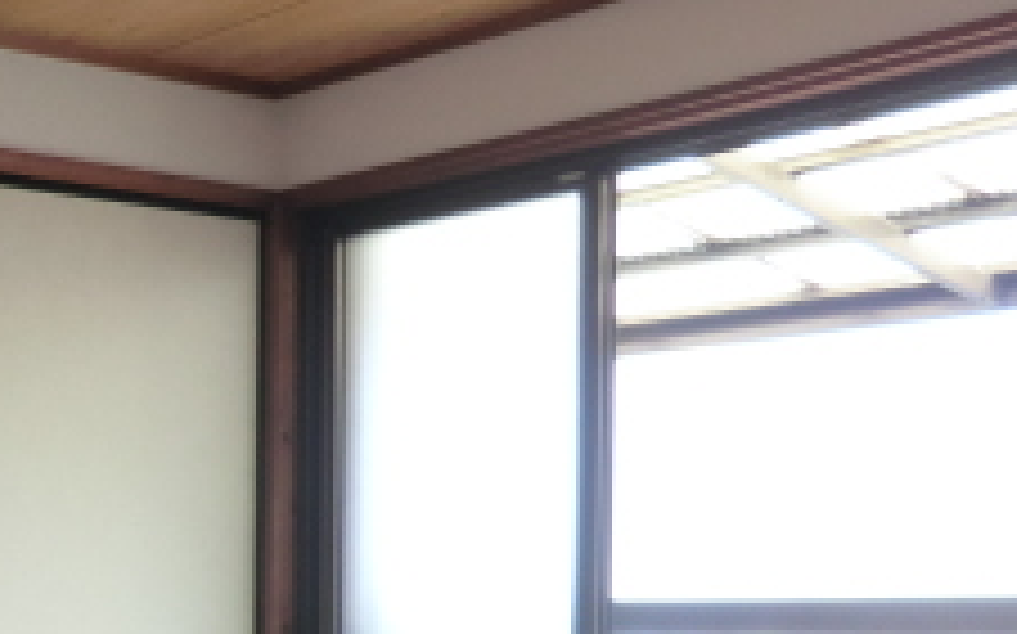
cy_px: 787
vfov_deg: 17.2
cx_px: -302
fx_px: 1995
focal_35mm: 72
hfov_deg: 24.9
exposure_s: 1/60
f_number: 3.2
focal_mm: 4.3
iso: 100
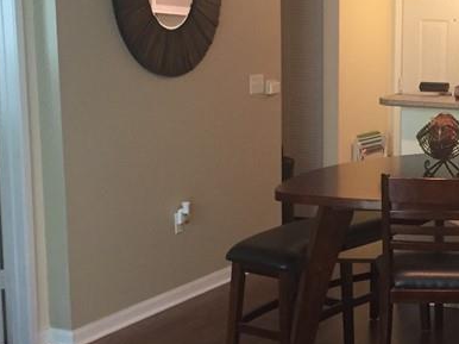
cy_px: 206
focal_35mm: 77
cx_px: 423
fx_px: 1020
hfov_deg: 24.5
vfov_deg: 19.1
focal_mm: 4.15
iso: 160
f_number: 2.2
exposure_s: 1/30
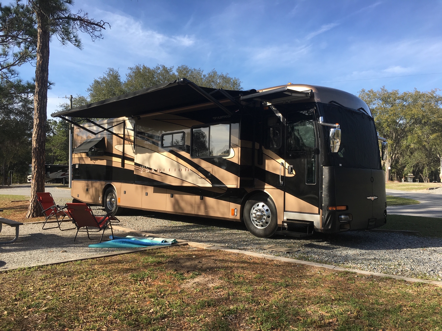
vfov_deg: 48.2
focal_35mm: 29
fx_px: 370
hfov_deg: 61.7
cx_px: 221
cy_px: 166
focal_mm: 4.15
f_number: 2.2
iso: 25
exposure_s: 1/836
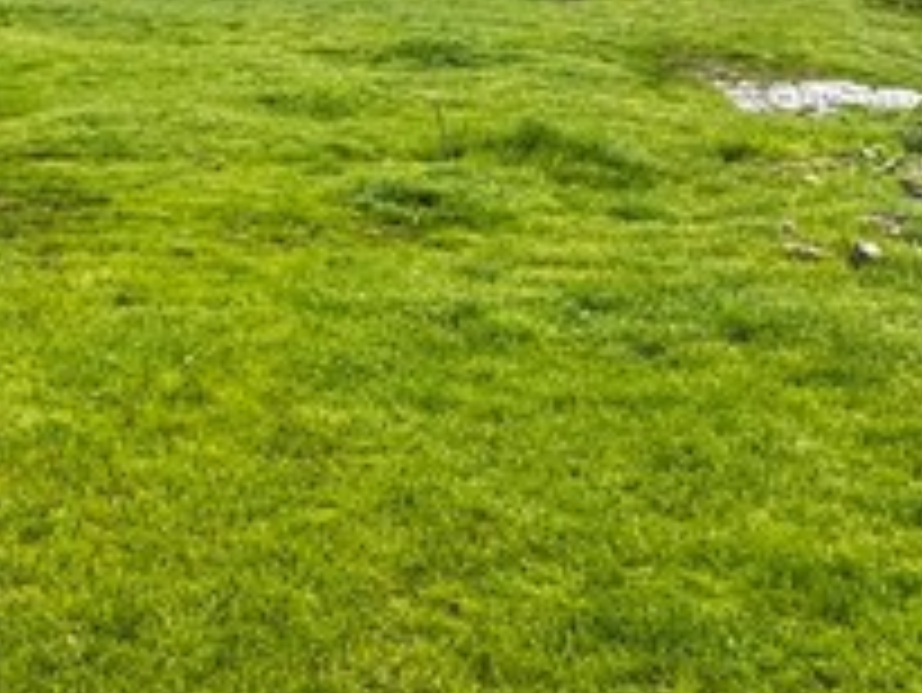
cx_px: 207
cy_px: -76
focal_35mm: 70
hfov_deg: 27.3
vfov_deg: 20.1
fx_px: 1866
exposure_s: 1/309
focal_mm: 2.22
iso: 40
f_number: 2.2
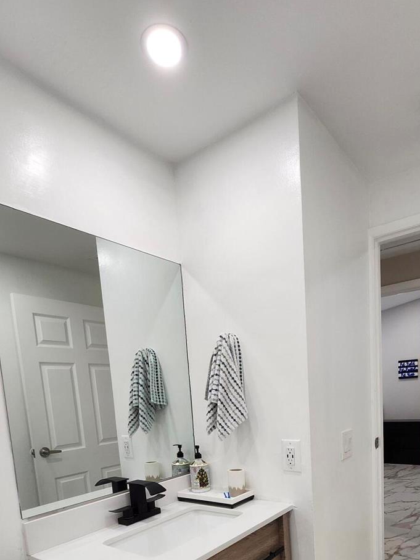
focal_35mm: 22
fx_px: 356
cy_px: 442
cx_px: 247
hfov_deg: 60.7
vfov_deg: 69.5
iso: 80
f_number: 2.2
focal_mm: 1.74
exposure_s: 1/60
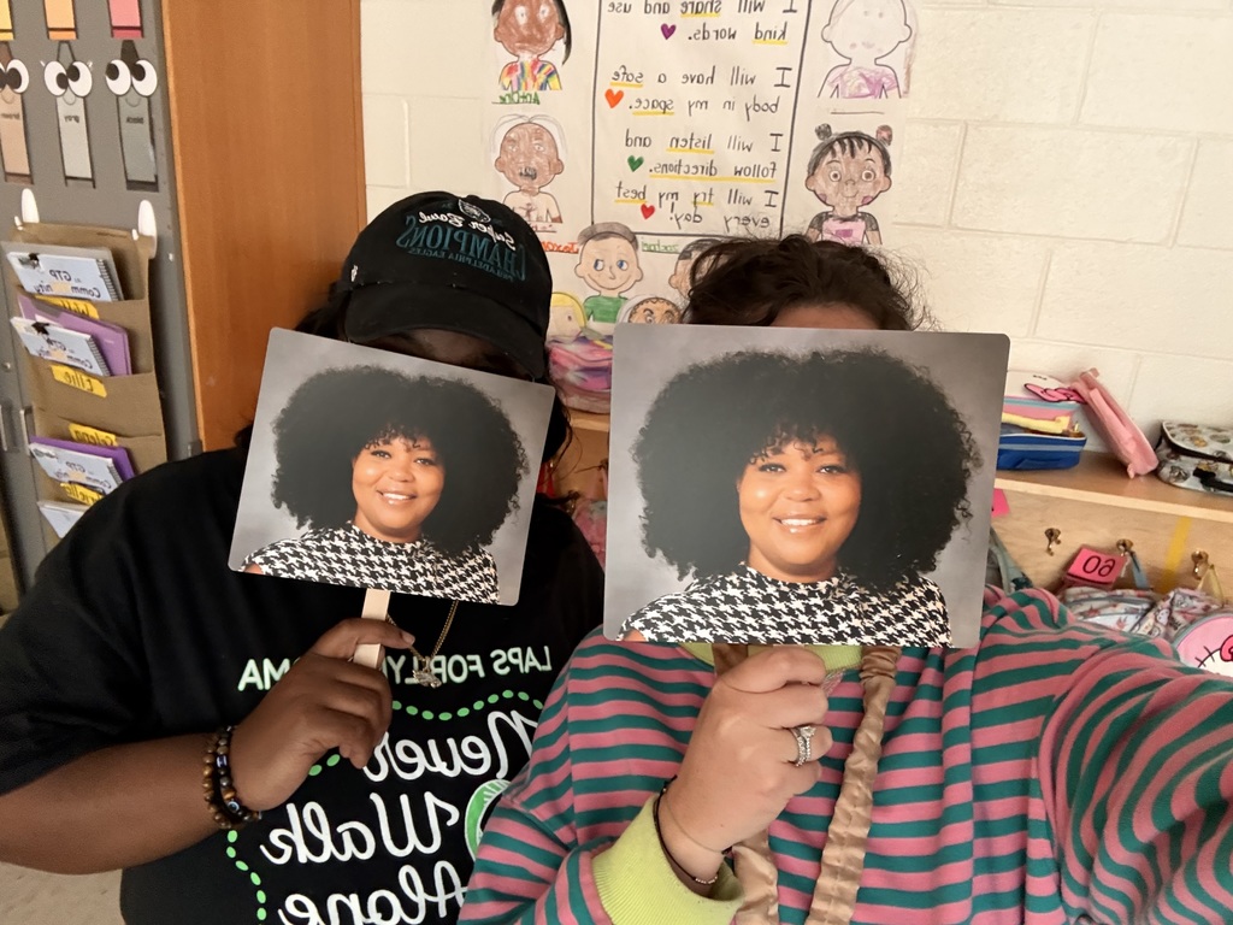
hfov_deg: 73.9
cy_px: 462
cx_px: 616
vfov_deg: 58.9
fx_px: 819
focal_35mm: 23
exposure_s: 1/34
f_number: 1.9
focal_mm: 2.69
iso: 400
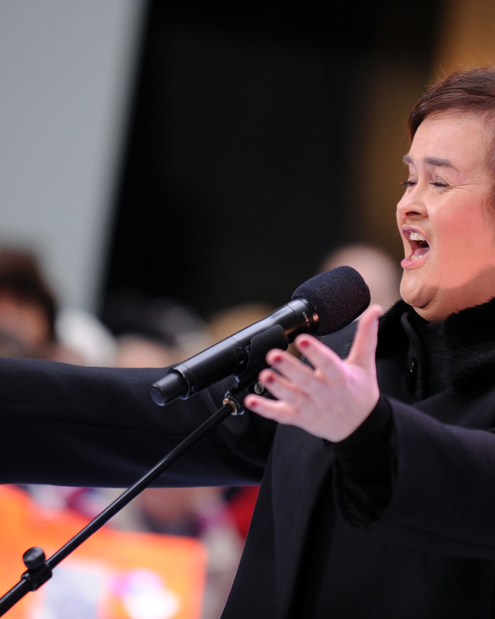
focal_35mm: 282
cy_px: 309
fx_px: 5165
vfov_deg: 6.9
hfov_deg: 5.5
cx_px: 226
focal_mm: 200
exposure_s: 1/320
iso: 800
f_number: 2.8
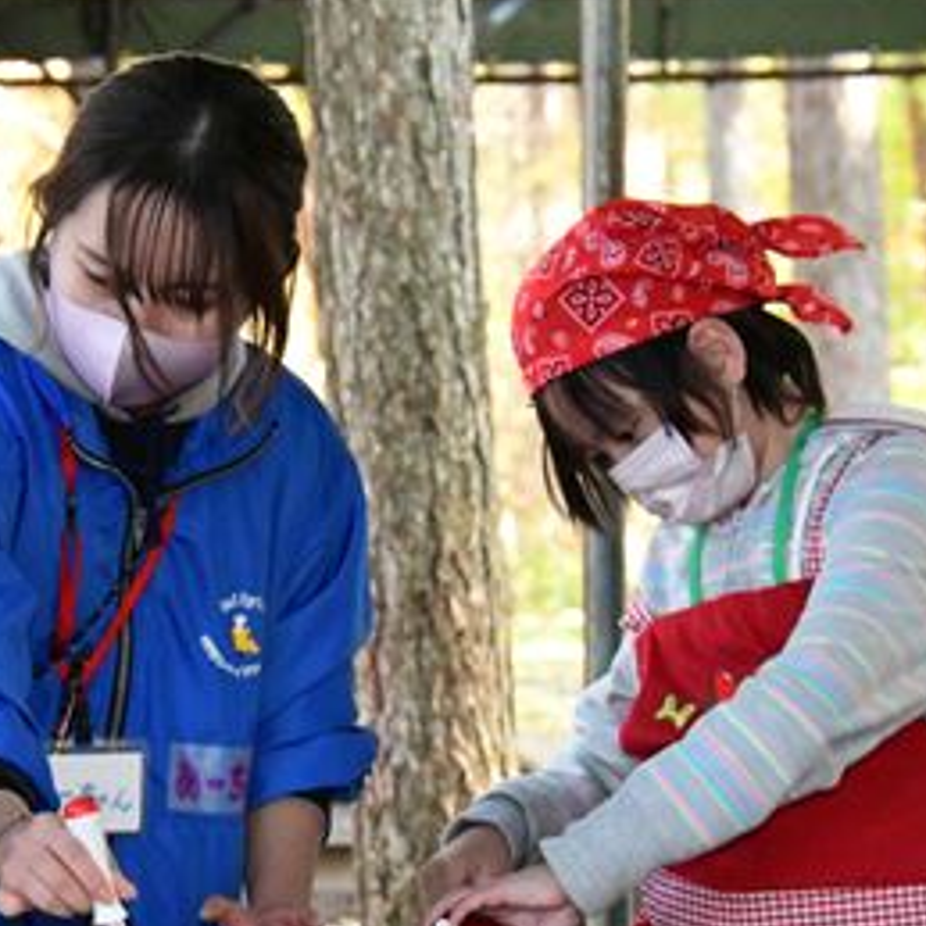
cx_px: 182
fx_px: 6114
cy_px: 574
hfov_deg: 8.6
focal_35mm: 202
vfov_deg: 8.7
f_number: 8
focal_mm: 82
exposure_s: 1/125
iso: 16000
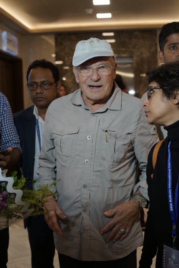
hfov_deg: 27.0
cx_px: 90
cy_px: 134
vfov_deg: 39.6
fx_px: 373
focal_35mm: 50
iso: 500
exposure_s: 1/125
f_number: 4
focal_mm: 50
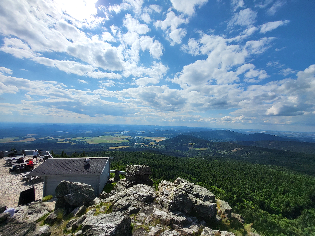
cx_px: 158
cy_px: 118
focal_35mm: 13
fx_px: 118
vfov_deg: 89.9
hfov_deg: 106.2
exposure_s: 1/3472
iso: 32
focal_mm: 1.74
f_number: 2.2
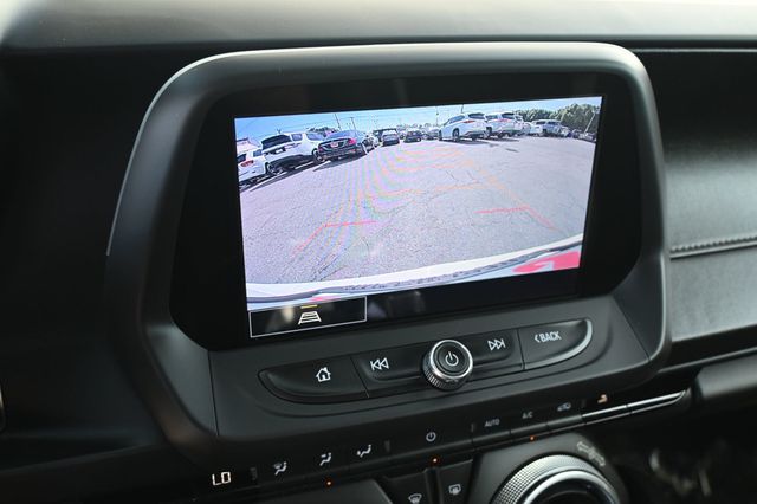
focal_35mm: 34
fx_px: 709
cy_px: 252
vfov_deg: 39.1
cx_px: 378
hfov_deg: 56.2
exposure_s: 1/125
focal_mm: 22.5
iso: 560
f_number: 4
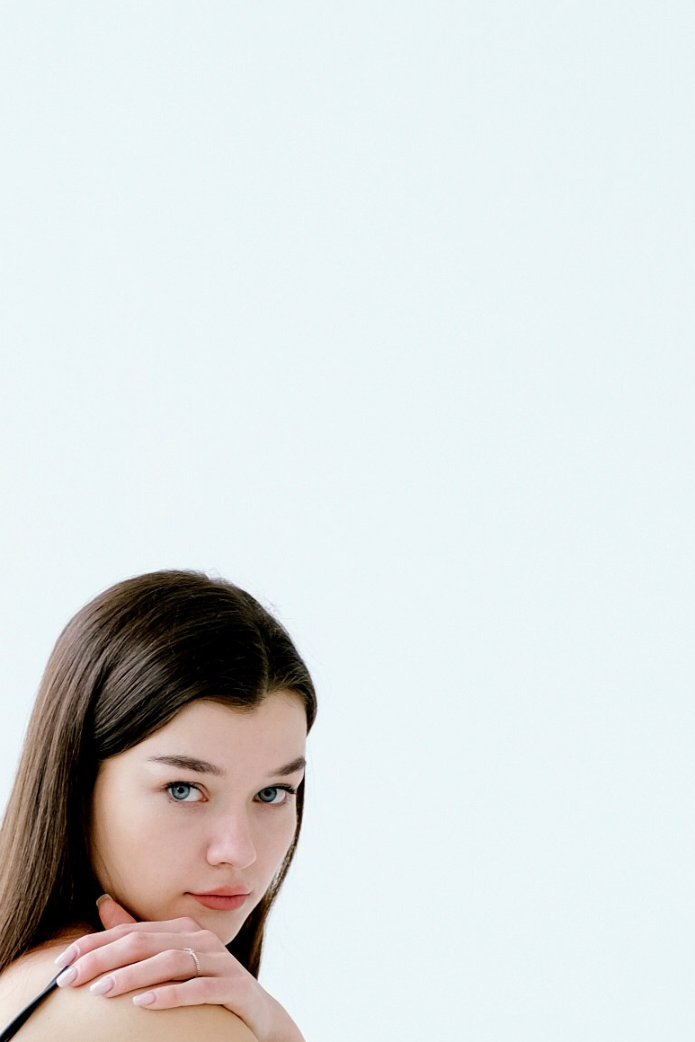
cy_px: 933
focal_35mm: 226
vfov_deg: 9.1
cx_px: 189
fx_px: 6546
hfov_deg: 6.1
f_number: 2.2
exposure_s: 1/125
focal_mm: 56
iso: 320
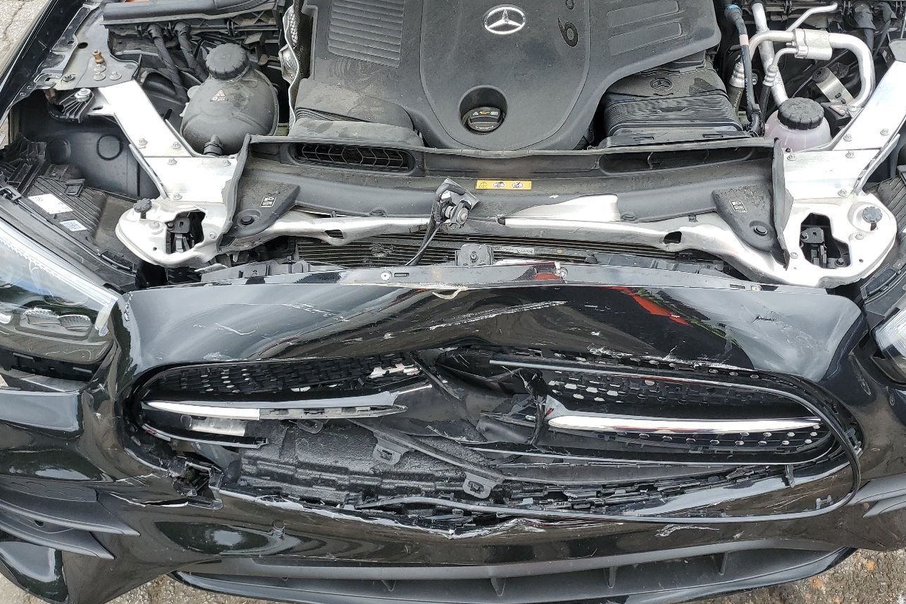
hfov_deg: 55.7
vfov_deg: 38.7
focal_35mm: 34
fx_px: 855
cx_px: 499
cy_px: 242
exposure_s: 1/526
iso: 50
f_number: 1.5
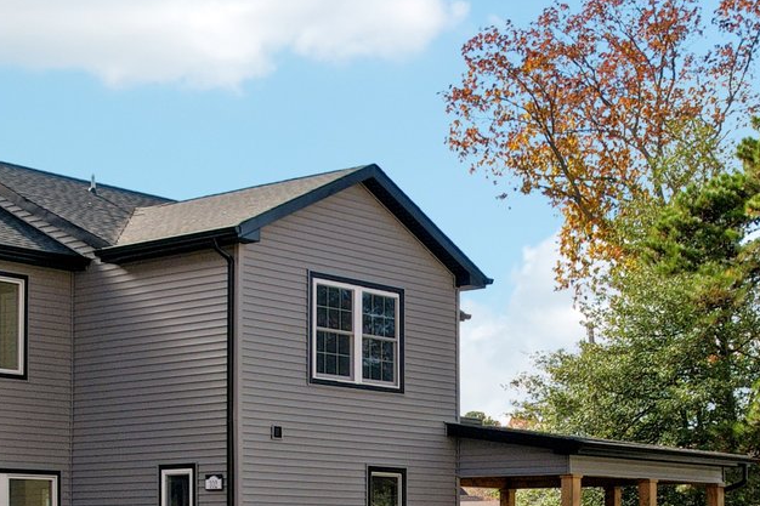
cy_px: 609
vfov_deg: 18.0
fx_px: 1520
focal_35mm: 72
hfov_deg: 28.0
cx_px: 433
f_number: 2.8
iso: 110
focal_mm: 8.4
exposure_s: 1/1000
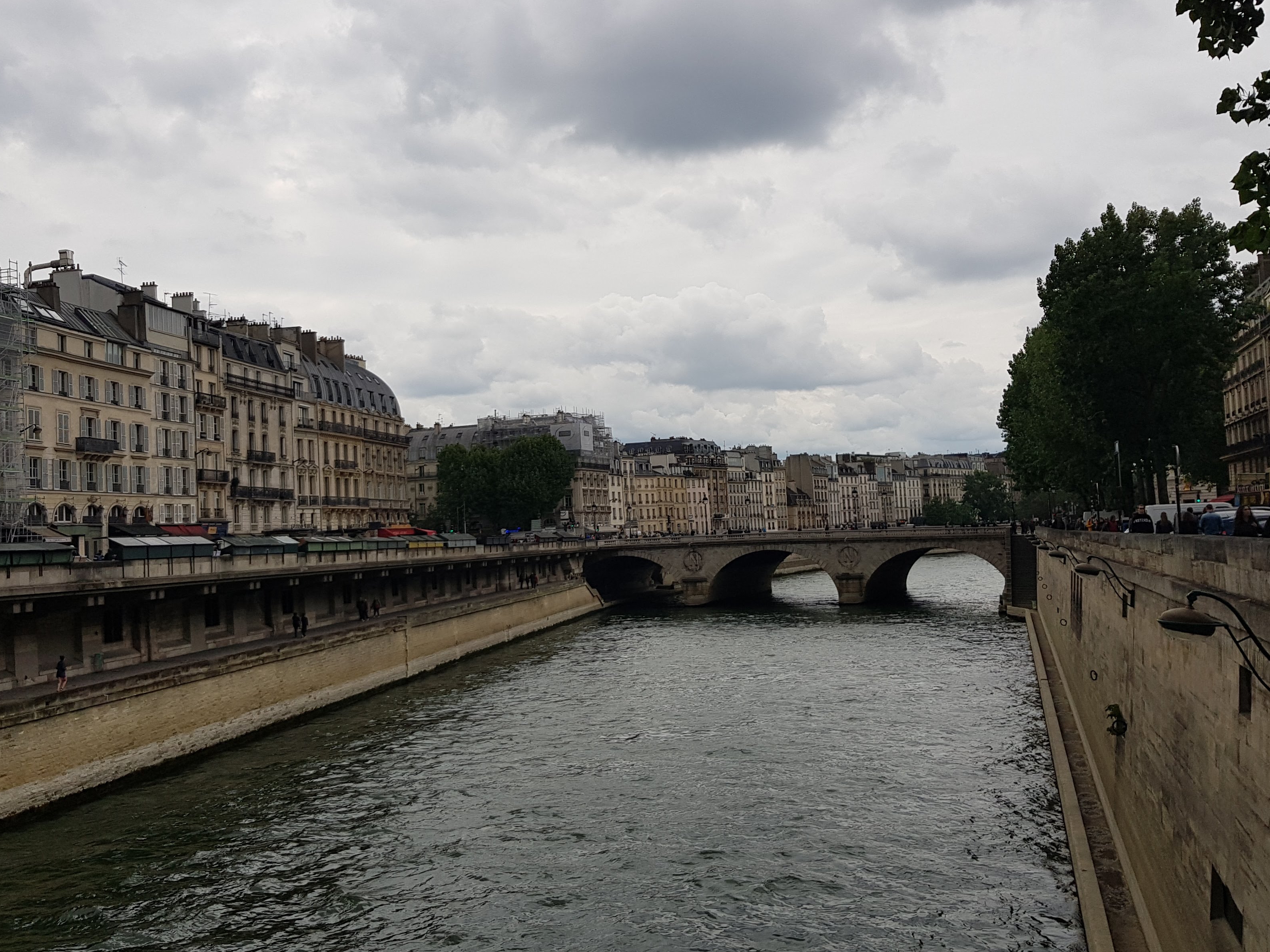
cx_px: 592
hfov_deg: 55.3
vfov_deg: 42.9
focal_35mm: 33
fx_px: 1211
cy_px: 447
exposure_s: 1/3296
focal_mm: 4.3
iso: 40
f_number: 1.7
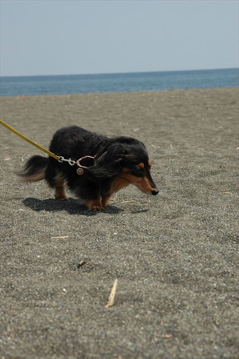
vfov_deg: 19.5
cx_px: 120
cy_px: 180
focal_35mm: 105
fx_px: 1047
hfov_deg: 13.0
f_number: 9
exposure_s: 1/320
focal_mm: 70
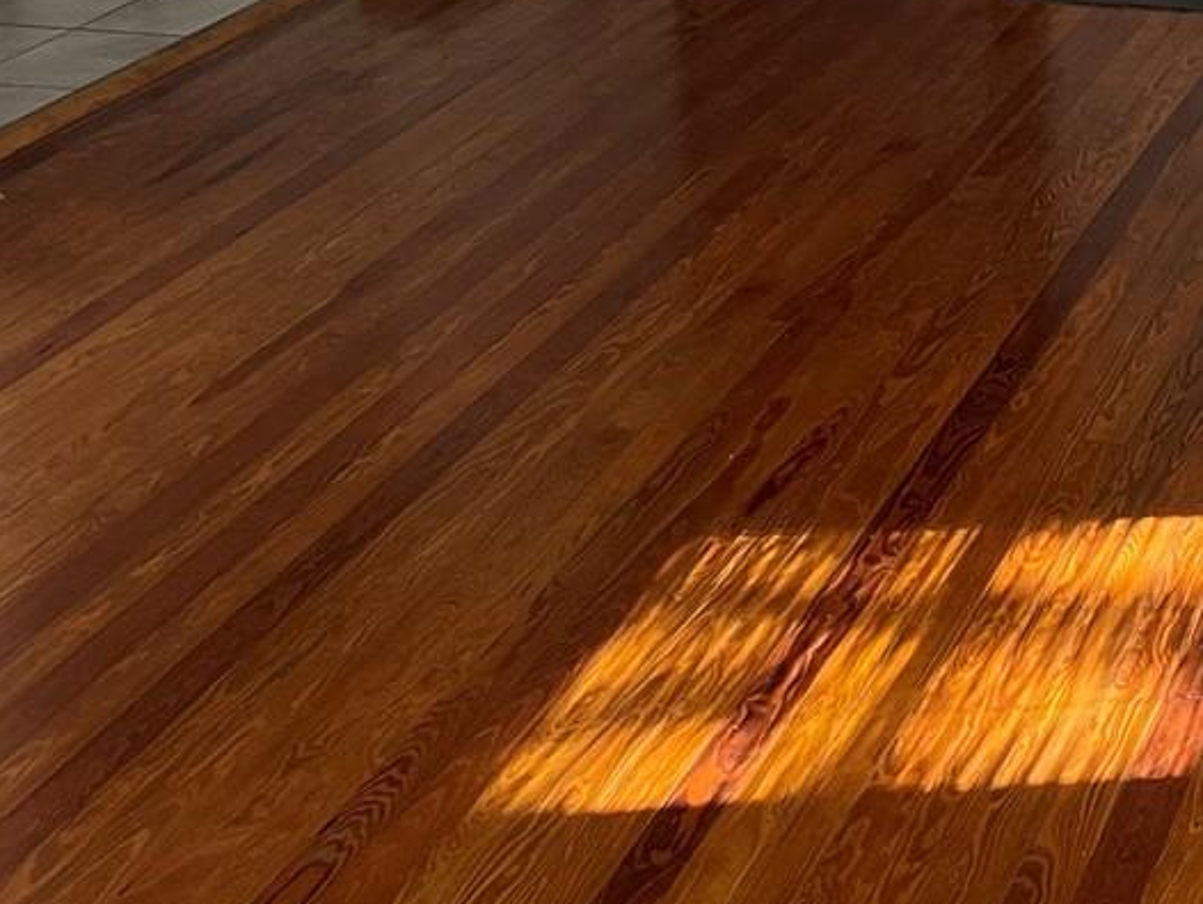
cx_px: 1242
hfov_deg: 24.3
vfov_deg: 18.6
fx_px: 2642
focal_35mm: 76
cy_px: -124
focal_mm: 5.1
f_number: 1.6
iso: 200
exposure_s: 1/60
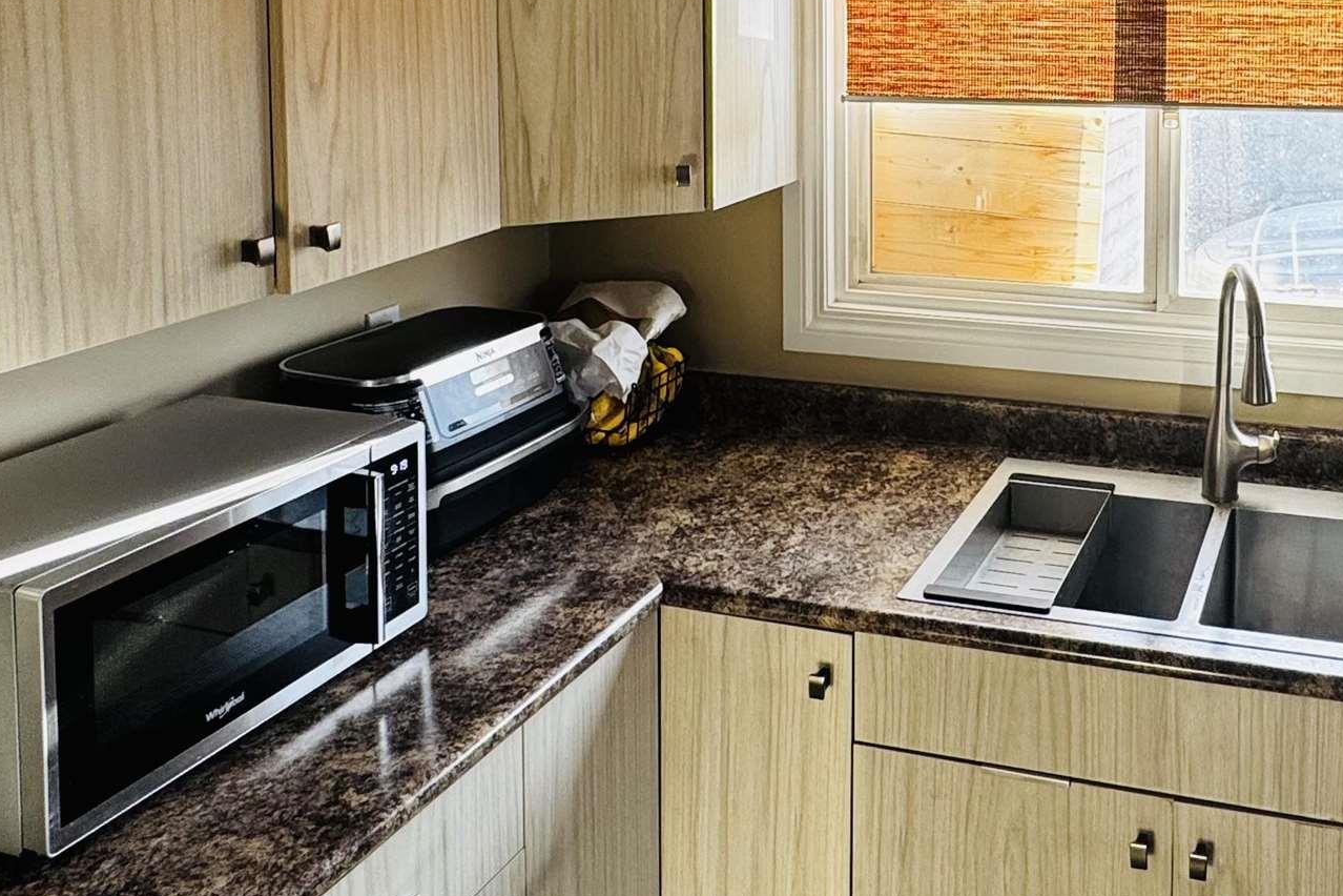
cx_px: 1087
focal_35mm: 35
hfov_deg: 50.9
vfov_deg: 35.4
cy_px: 69
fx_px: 1306
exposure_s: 1/99
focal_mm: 2.22
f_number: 2.2
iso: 40
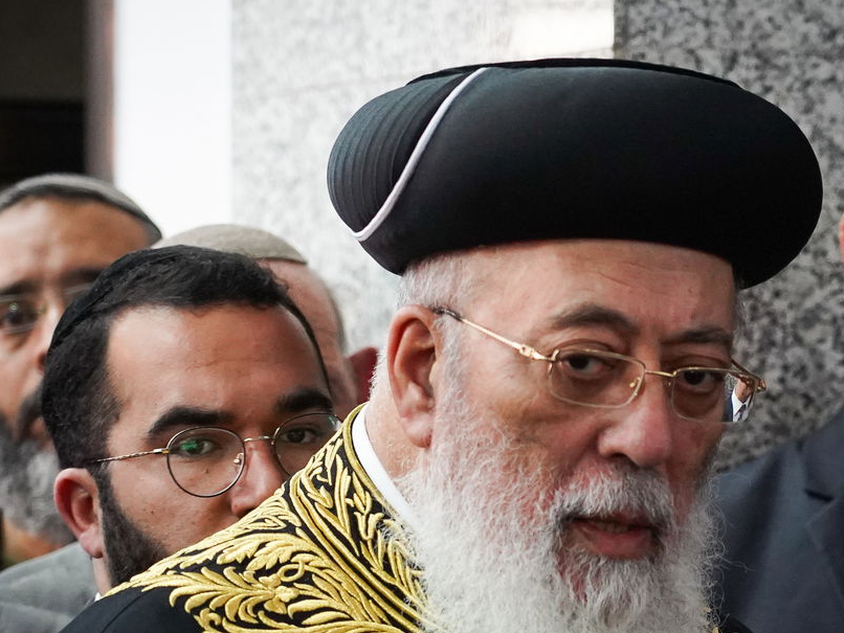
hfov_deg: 8.3
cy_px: 441
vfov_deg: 6.3
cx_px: 592
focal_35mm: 237
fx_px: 5780
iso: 4000
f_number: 4
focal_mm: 95
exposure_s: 1/160
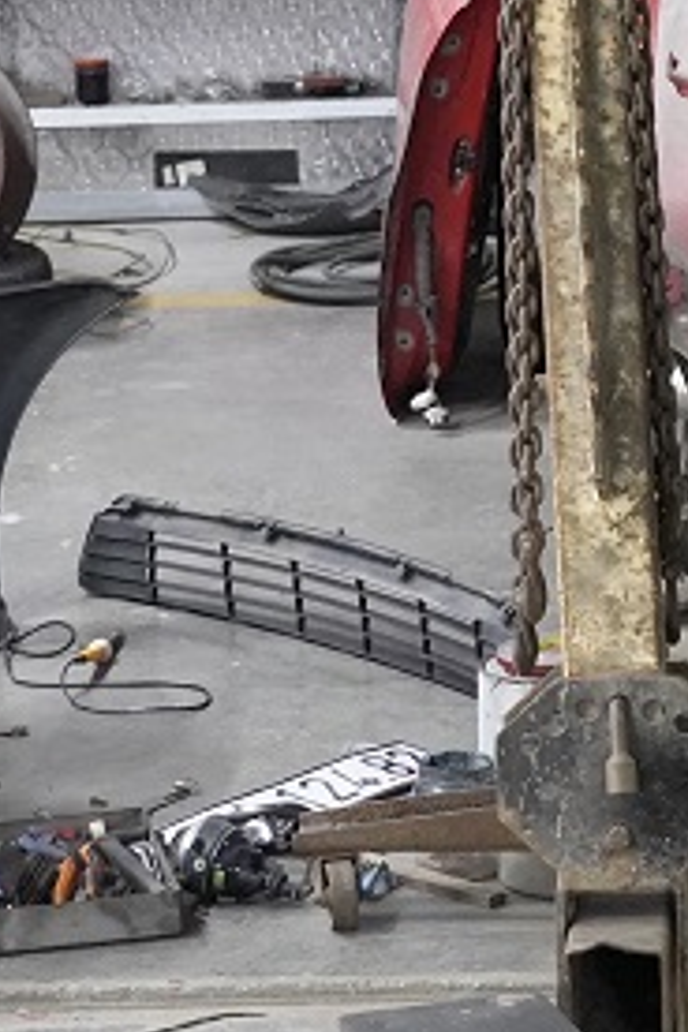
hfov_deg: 8.7
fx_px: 4472
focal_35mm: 156
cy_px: 213
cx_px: 733
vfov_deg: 13.1
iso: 8000
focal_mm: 43
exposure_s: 1/125
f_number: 4
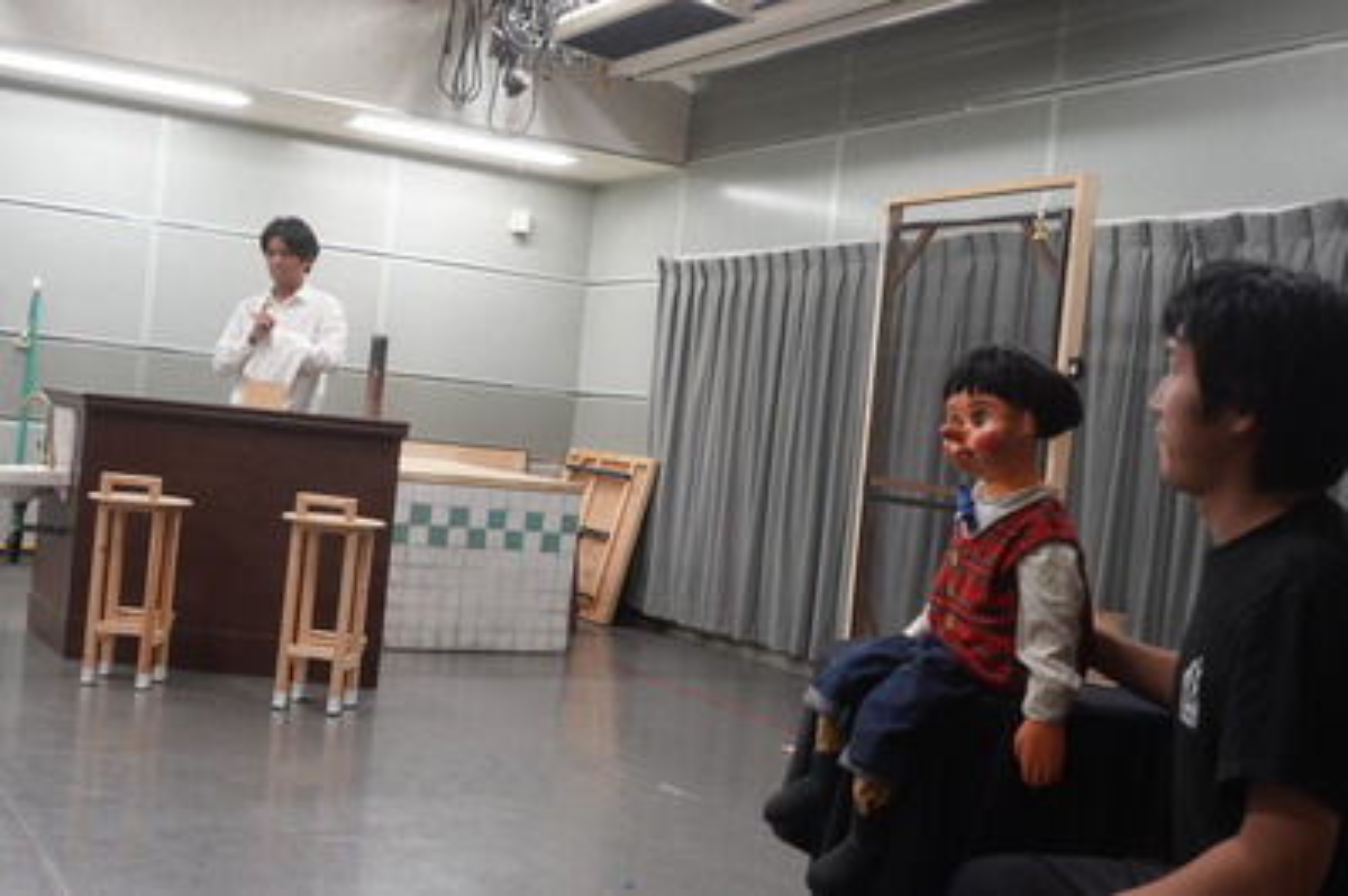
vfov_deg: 29.8
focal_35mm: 45
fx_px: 1684
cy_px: 448
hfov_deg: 43.6
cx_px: 674
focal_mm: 16.94
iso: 250
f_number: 2.8
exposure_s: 1/50
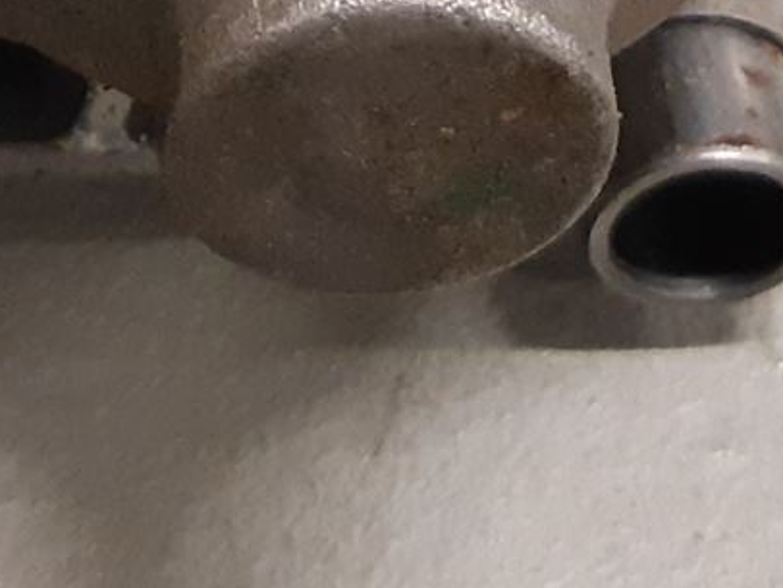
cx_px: 266
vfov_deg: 10.1
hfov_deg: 15.0
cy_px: -769
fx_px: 2965
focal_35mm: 131
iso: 250
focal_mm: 3.93
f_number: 1.7
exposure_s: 1/50
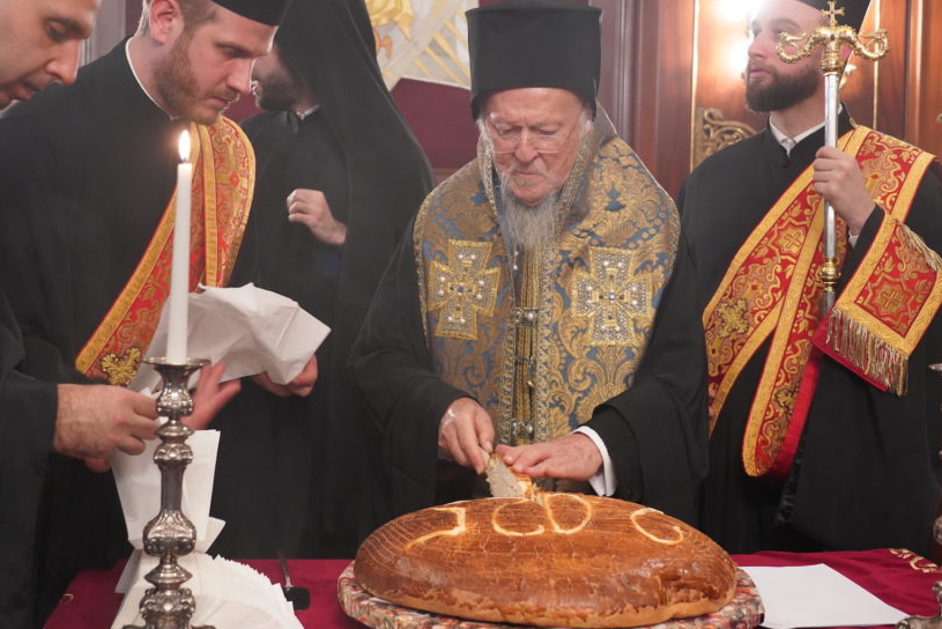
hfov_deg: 40.3
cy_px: 260
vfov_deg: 27.5
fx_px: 1283
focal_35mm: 49
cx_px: 483
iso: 5000
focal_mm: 39
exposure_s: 1/160
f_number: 4
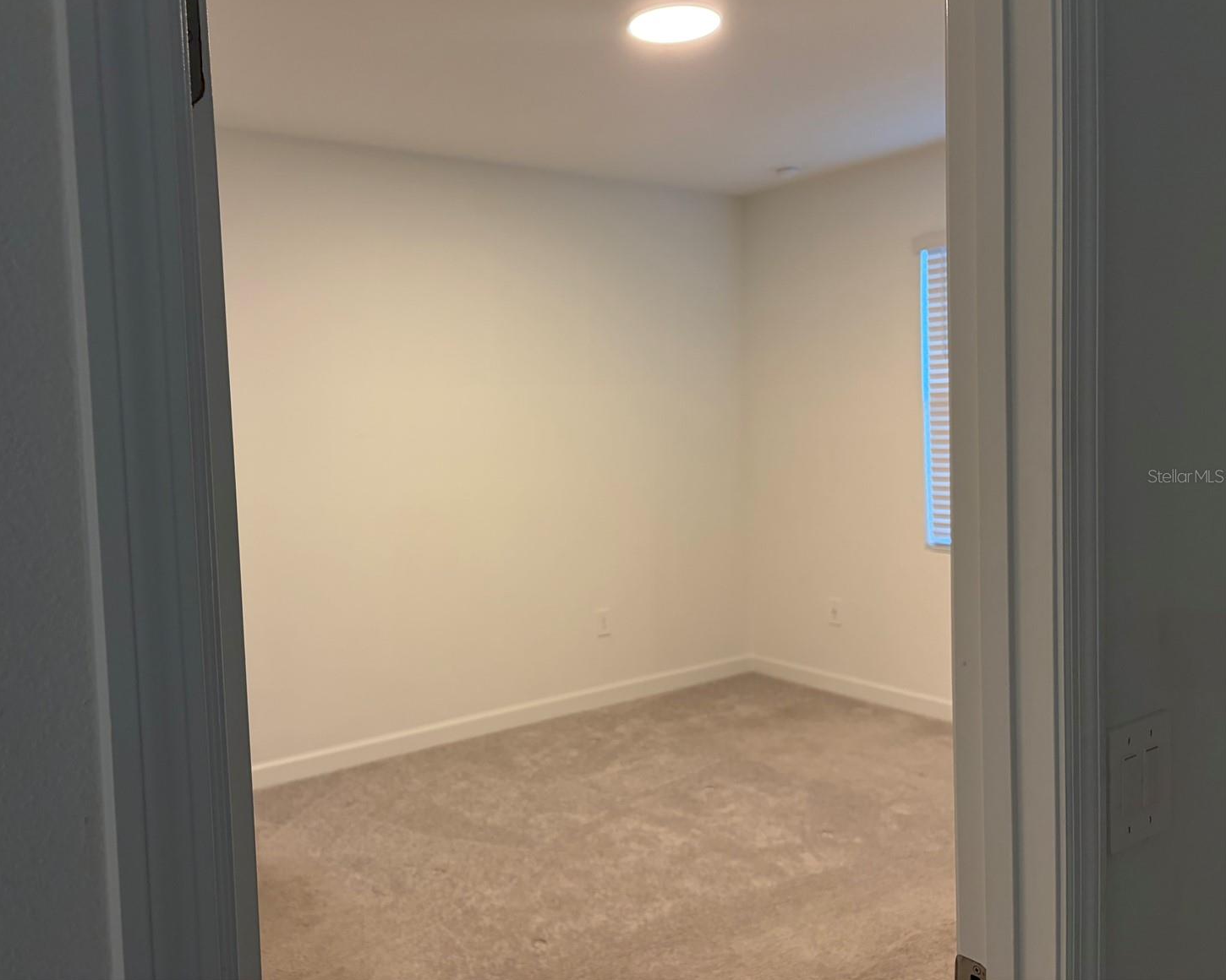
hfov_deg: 62.1
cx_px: 551
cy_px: 476
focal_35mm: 28
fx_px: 1016
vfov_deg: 51.5
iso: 125
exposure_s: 1/60
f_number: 1.6
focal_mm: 5.96
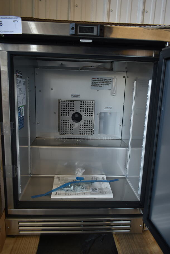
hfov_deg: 48.0
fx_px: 191
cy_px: 127
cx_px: 85
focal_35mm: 27
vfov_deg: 67.3
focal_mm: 18
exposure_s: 1/30
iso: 160
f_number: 3.5
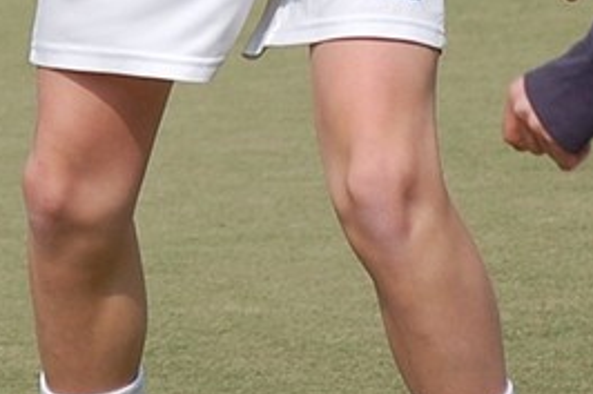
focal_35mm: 491
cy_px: -351
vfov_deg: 2.8
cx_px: 626
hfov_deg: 4.2
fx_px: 8081
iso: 200
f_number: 4.5
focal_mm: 85
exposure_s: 1/1250
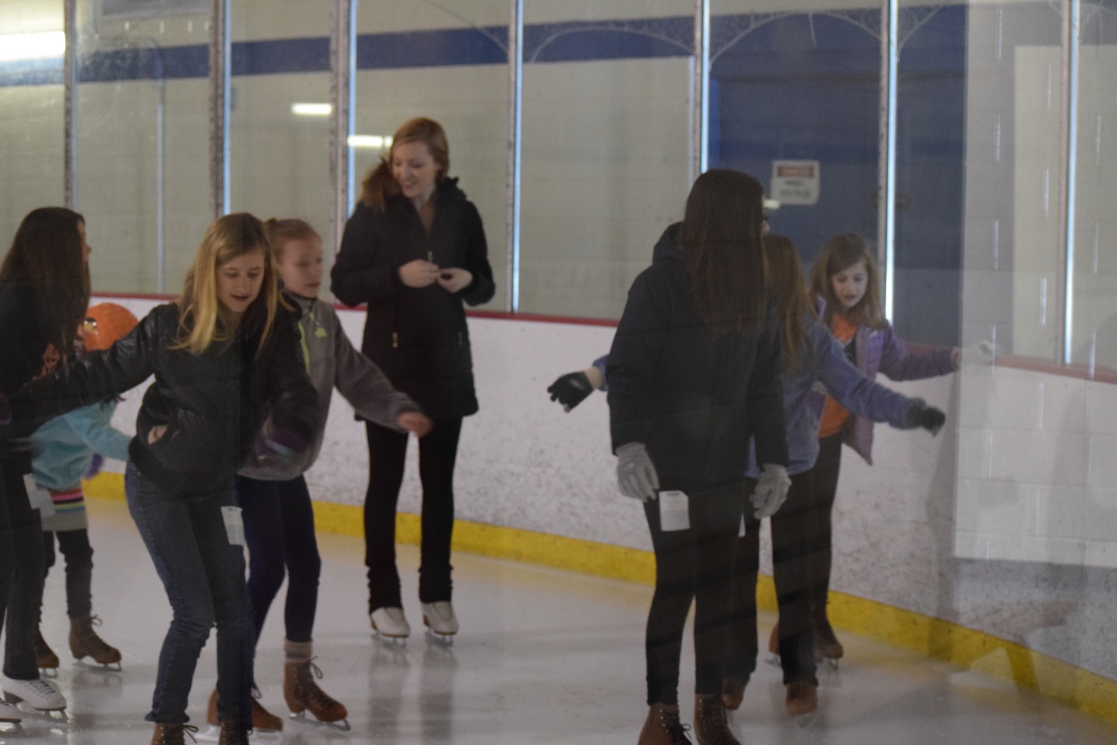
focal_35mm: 82
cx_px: 558
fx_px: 2559
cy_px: 372
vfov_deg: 16.6
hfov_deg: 24.6
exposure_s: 1/50
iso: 3200
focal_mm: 55
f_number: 4
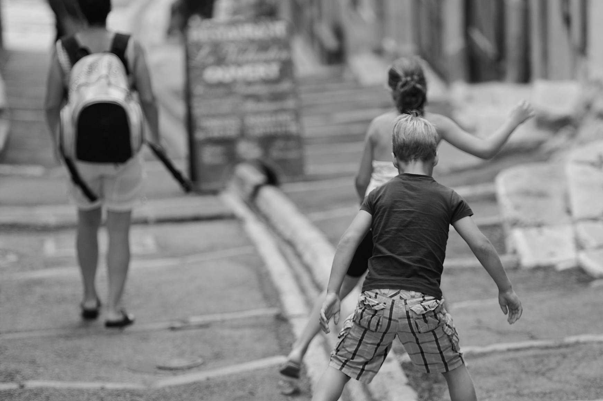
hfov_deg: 8.5
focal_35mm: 241
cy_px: 238
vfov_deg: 5.7
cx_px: 410
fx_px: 4034
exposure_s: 1/400
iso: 200
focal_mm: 175
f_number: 2.8
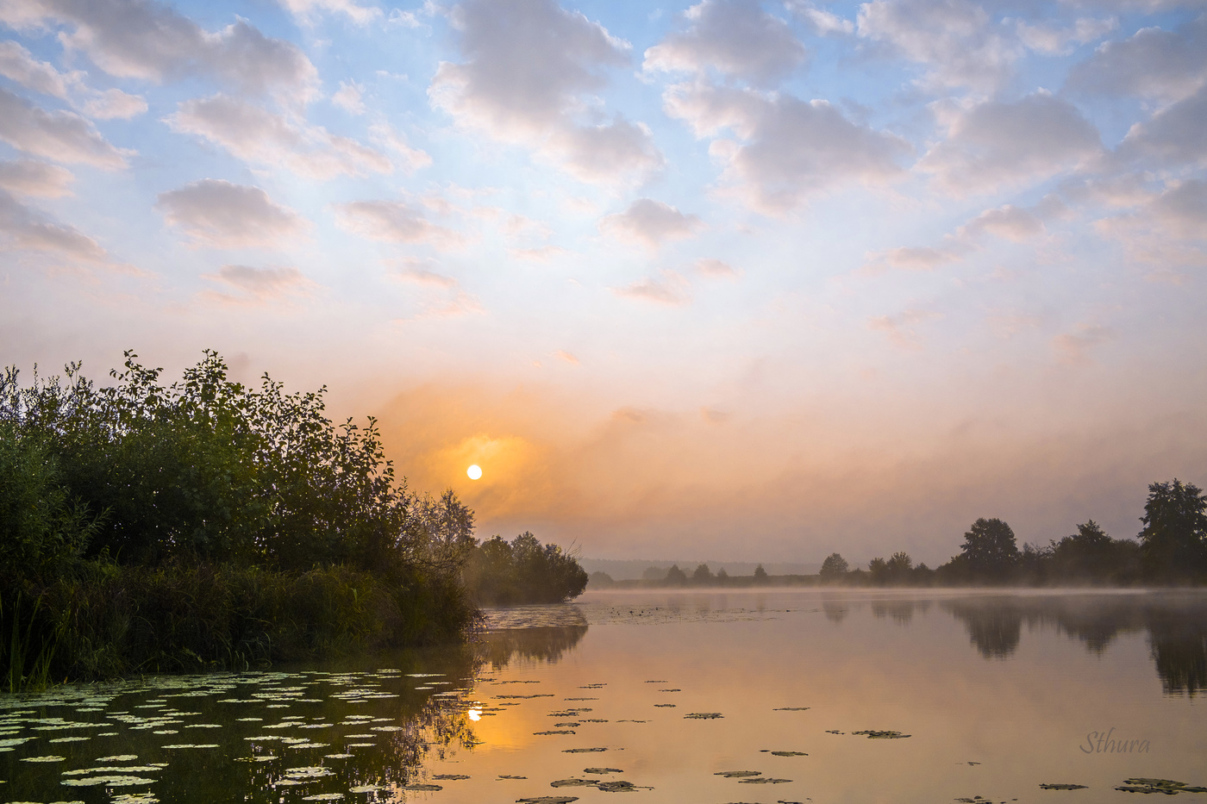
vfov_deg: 35.0
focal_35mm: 38
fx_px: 1274
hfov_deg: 50.7
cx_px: 604
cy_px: 402
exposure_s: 1/800
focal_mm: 25.4
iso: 200
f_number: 8
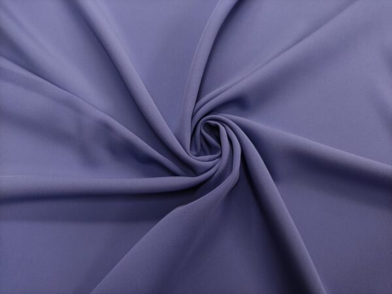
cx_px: 196
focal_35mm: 25
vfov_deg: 54.9
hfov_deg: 69.4
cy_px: 147
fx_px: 283
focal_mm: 5.43
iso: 250
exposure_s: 1/60
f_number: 1.89
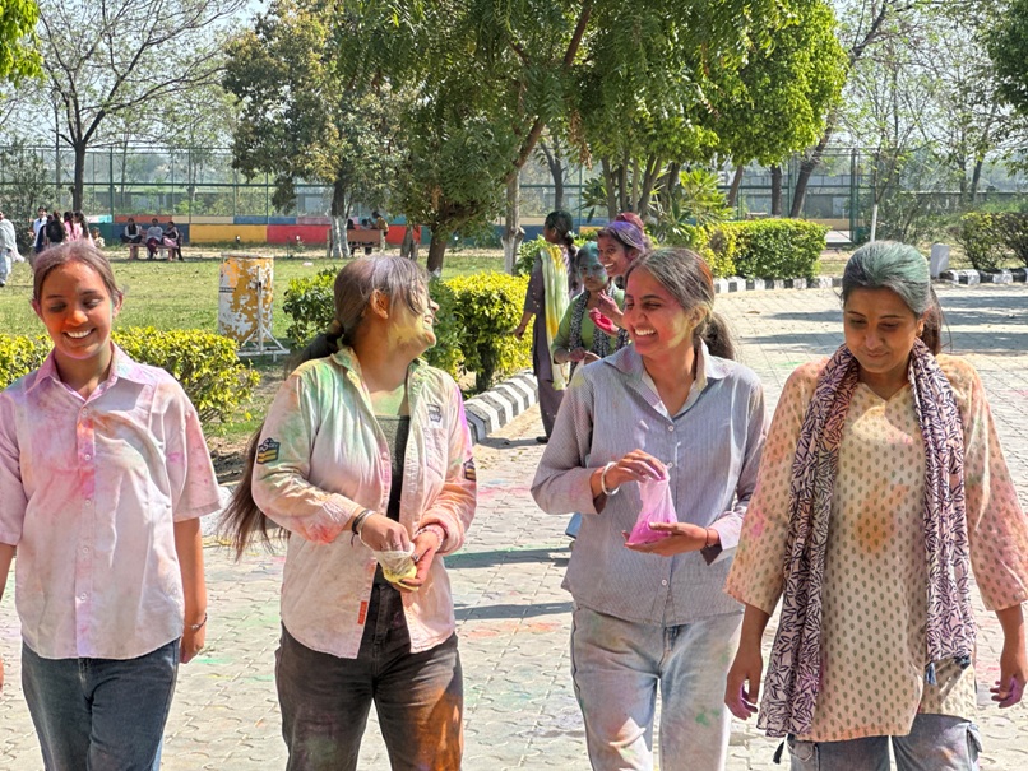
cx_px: 514
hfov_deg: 25.3
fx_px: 2287
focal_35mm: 77
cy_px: 386
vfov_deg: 19.1
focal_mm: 9
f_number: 2.8
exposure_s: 1/401
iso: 32
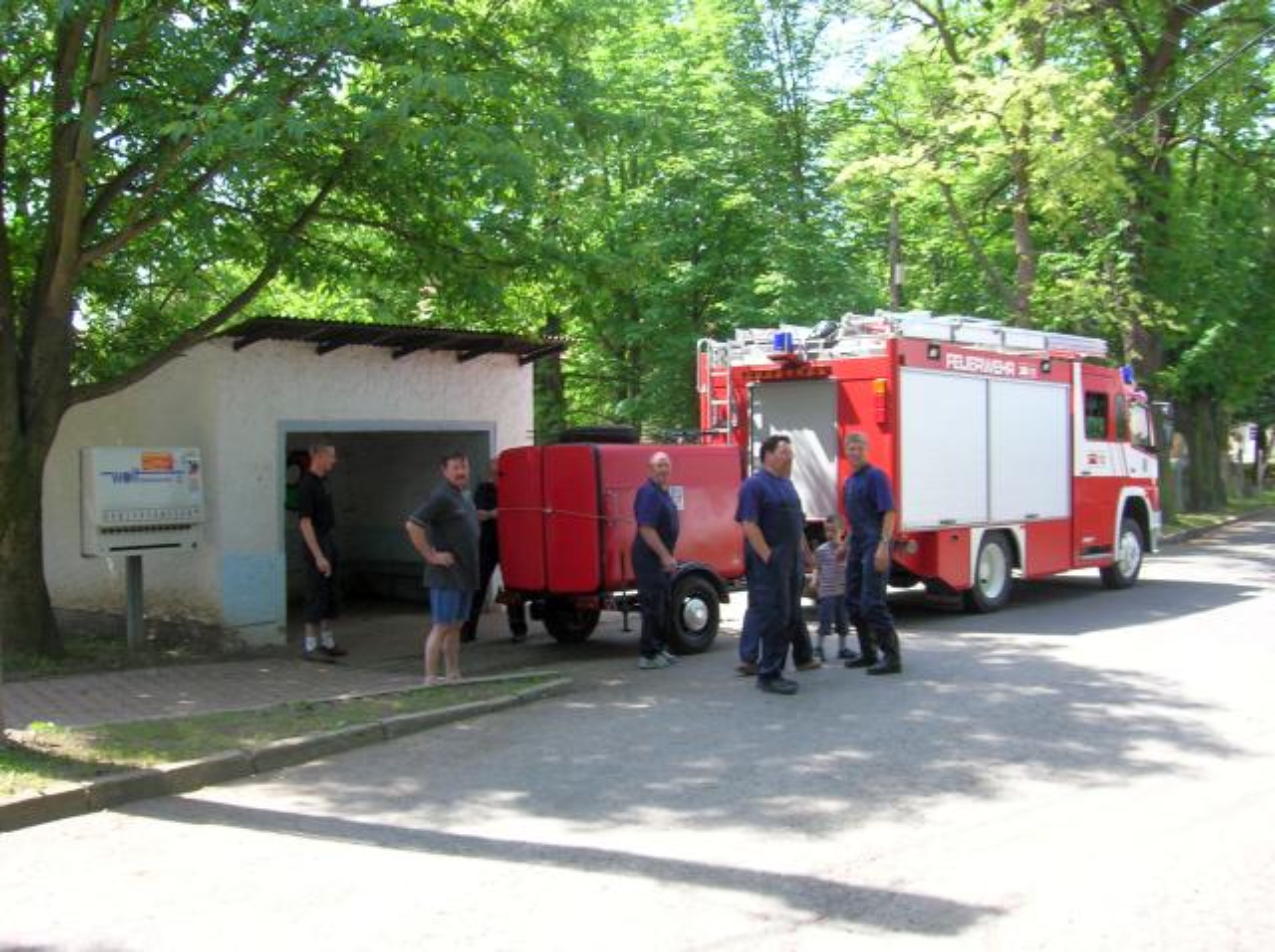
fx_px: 1250
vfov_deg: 41.7
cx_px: 638
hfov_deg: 54.0
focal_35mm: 34
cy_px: 476
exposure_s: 1/58
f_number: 4.9
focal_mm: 5.7
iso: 50
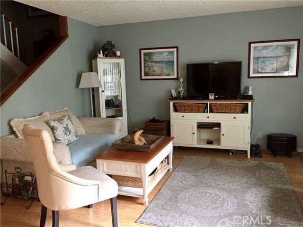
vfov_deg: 48.2
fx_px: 254
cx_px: 152
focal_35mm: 29
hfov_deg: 61.7
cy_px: 114
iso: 160
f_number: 2.2
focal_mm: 4.15
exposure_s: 1/30
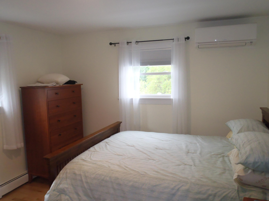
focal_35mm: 28
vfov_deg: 49.7
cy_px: 100
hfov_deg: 63.4
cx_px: 134
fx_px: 218
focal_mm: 5
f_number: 3.5
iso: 250
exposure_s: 1/30
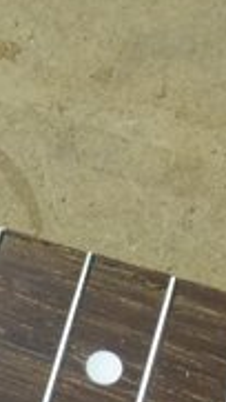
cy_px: 348
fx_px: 1695
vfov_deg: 13.4
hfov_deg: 7.5
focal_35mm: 159
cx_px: -109
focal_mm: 23
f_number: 4.5
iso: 1600
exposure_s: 1/80
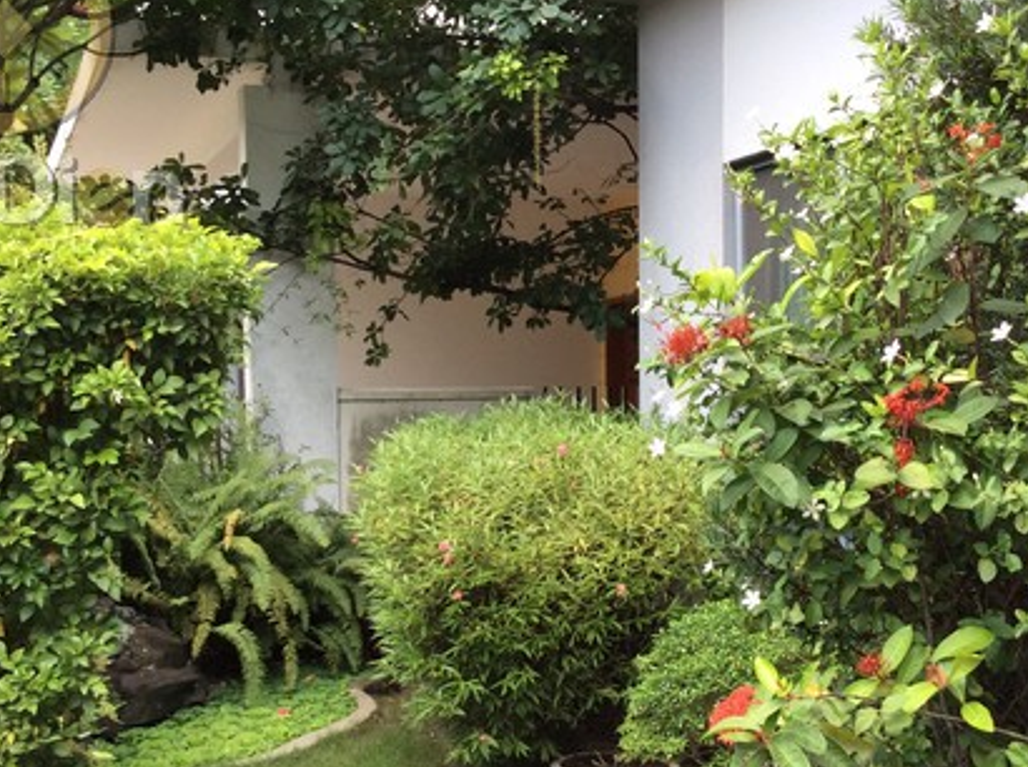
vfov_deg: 28.9
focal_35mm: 50
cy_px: 501
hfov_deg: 38.1
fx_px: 1482
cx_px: 599
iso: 32
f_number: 2.4
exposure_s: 1/113
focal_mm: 3.3
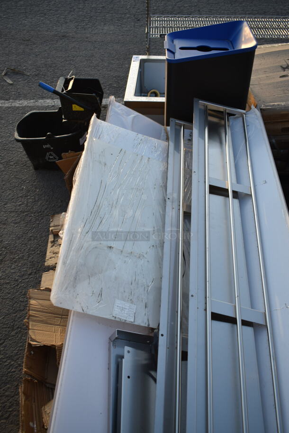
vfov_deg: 55.1
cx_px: 144
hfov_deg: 38.4
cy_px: 216
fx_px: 415
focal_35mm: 34
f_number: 4.5
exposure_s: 1/125
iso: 100
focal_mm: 23
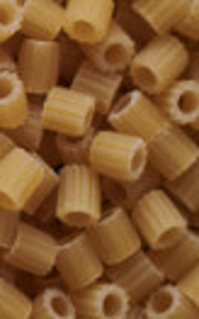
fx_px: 2704
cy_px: -90
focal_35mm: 312
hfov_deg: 3.8
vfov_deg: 6.7
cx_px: -752
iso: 160
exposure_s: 1/100
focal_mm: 50
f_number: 8
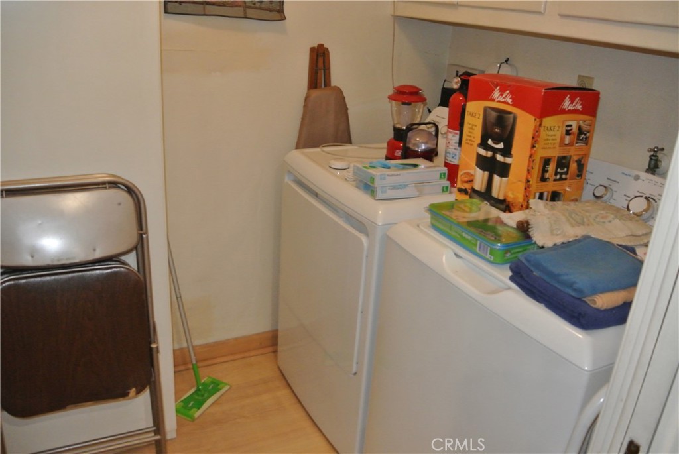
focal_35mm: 29
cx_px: 340
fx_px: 548
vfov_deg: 45.1
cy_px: 227
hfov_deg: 63.6
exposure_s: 1/60
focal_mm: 11
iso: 900
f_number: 3.5
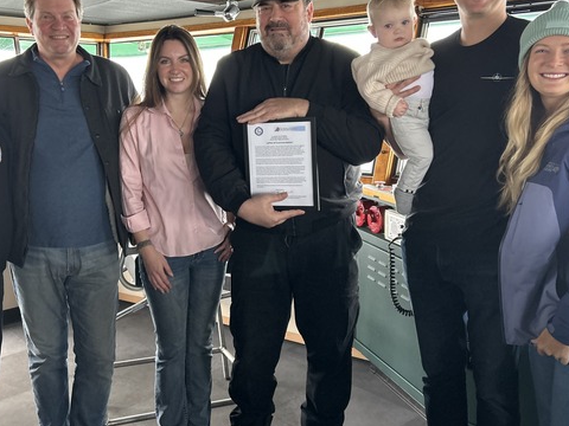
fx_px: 592
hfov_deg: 51.2
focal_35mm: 36
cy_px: 159
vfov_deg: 39.4
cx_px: 247
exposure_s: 1/60
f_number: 1.5
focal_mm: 5.7
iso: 250
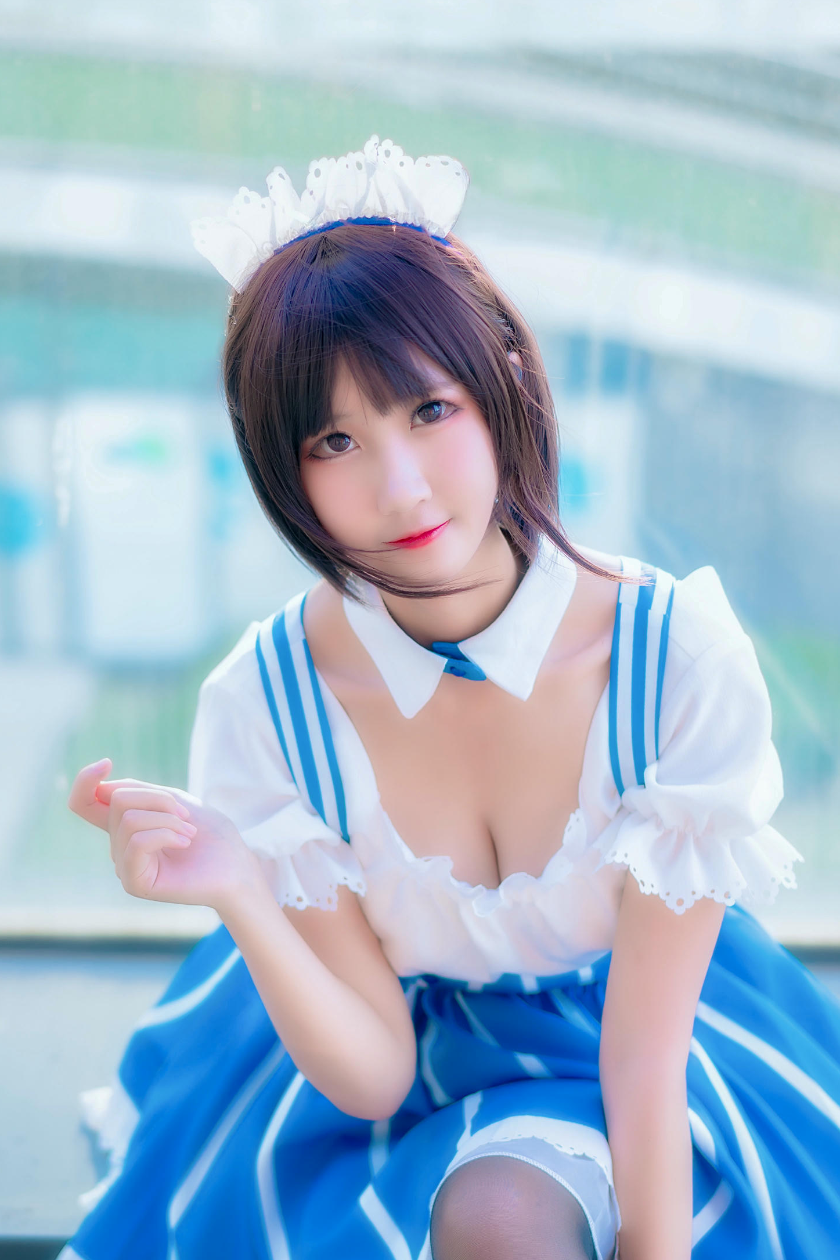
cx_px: 360
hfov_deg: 17.9
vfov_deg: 26.5
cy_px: 850
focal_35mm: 76
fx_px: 2660
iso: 64
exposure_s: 1/250
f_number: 2
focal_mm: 55
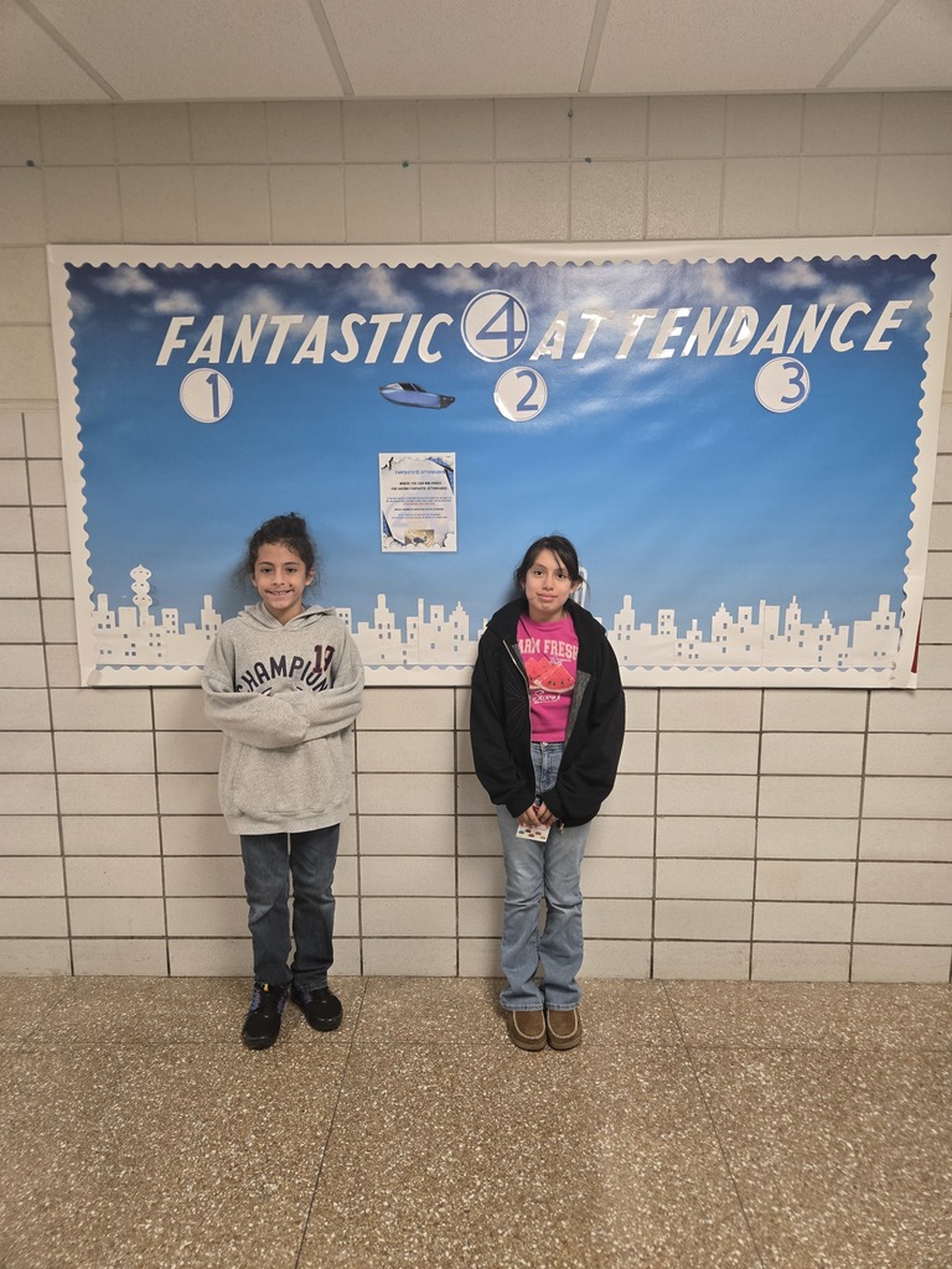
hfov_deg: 58.9
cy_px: 634
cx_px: 476
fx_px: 843
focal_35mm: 23
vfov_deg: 73.9
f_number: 1.8
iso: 320
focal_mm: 5.4
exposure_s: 1/120
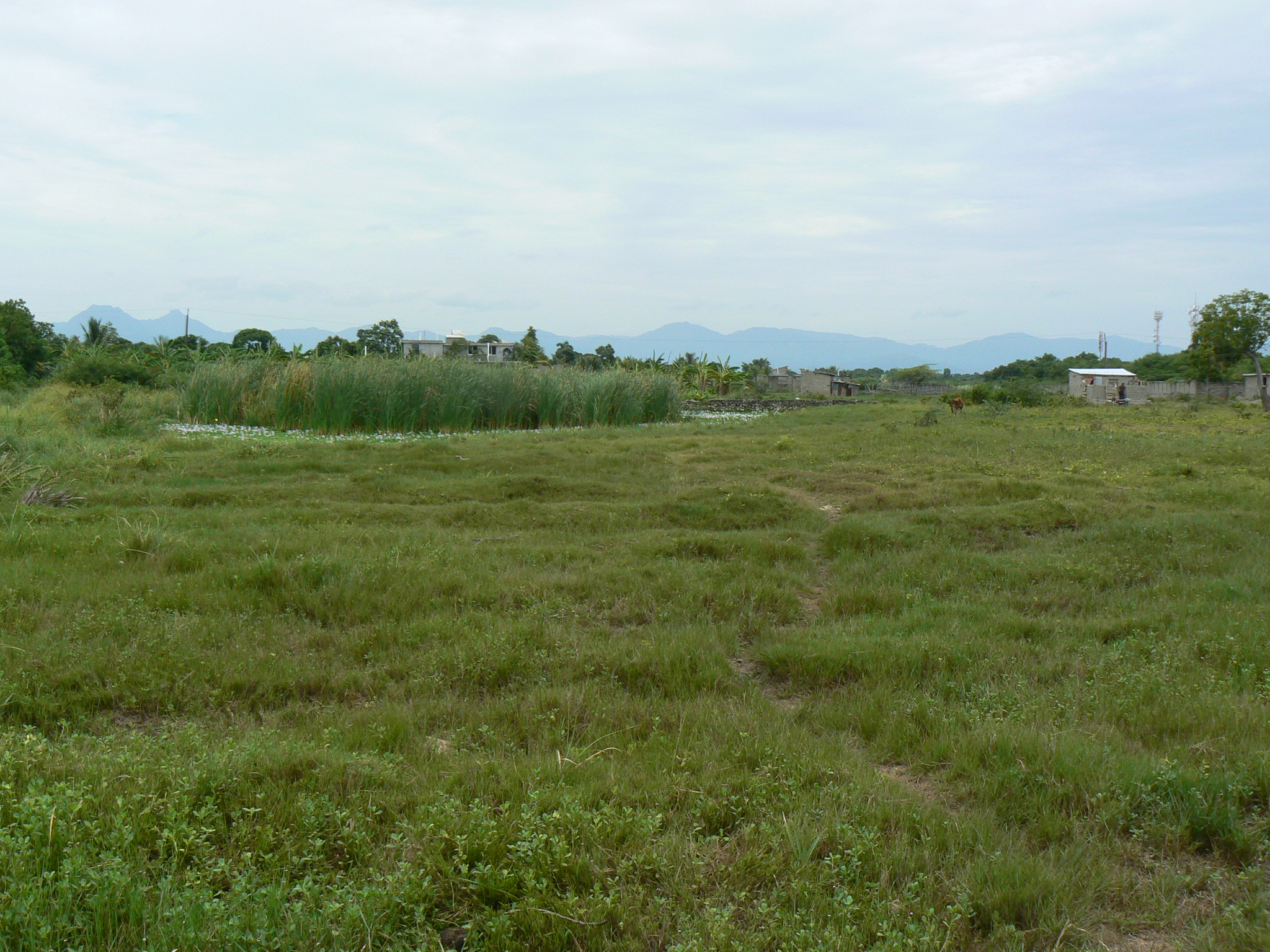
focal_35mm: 36
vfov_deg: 39.7
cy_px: 476
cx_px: 635
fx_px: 1321
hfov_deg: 51.4
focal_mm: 6
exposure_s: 1/400
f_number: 7.1
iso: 80
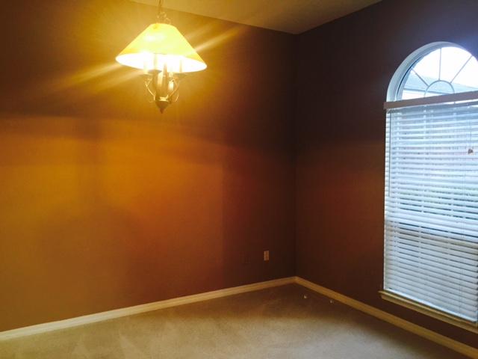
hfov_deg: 61.7
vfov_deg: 48.2
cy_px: 180
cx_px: 239
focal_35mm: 29
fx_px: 400
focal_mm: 4.15
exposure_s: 1/15
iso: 125
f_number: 2.2
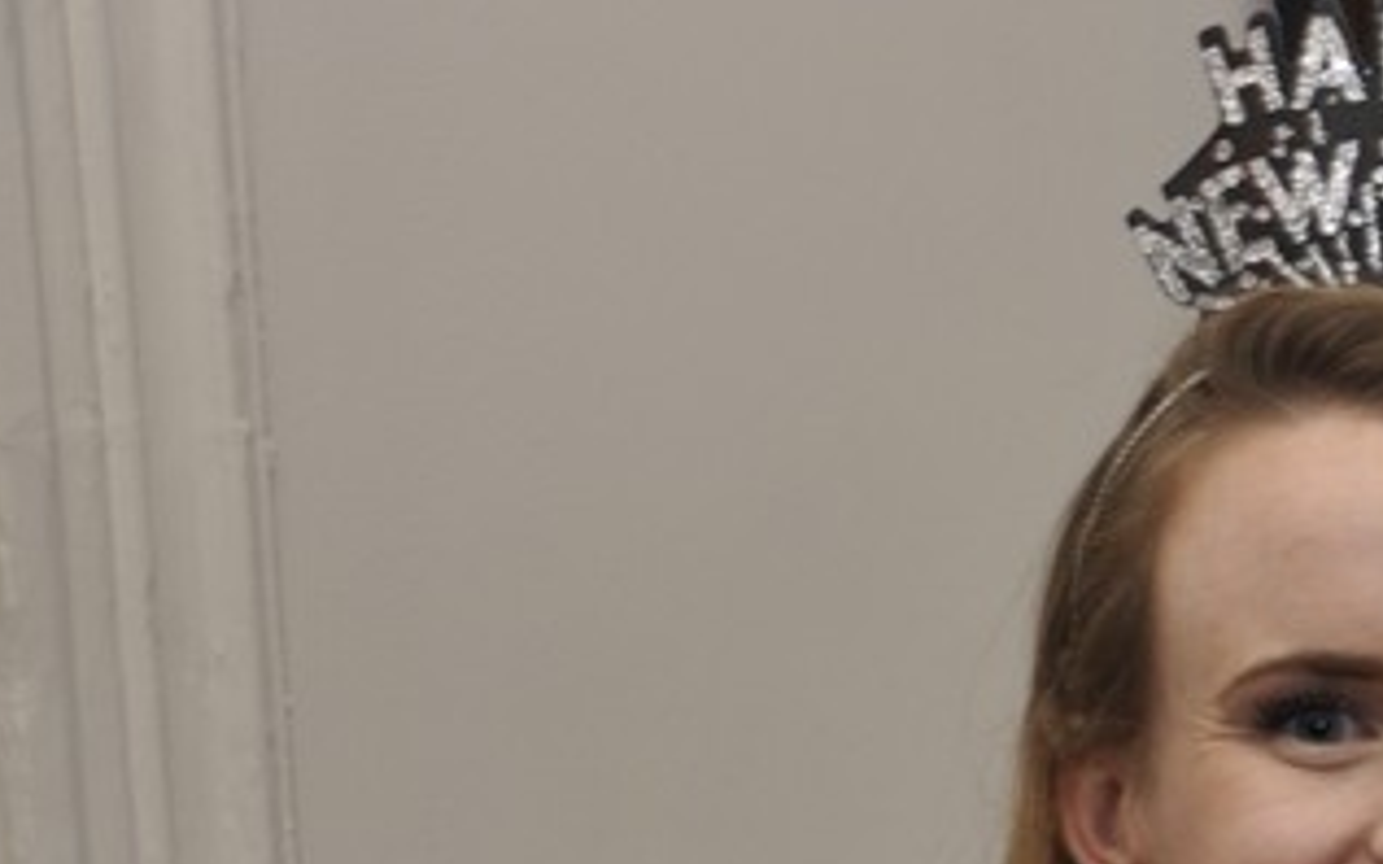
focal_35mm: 154
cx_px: 1972
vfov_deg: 8.4
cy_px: 1021
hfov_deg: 13.0
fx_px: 5803
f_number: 5
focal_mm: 32
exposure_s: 1/60
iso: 400
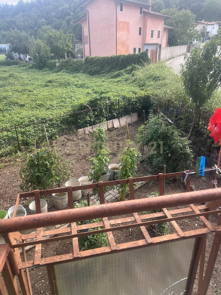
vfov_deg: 67.3
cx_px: 110
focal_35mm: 26
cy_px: 148
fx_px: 221
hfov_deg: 53.1
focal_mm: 5.7
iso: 50
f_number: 1.5
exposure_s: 1/588
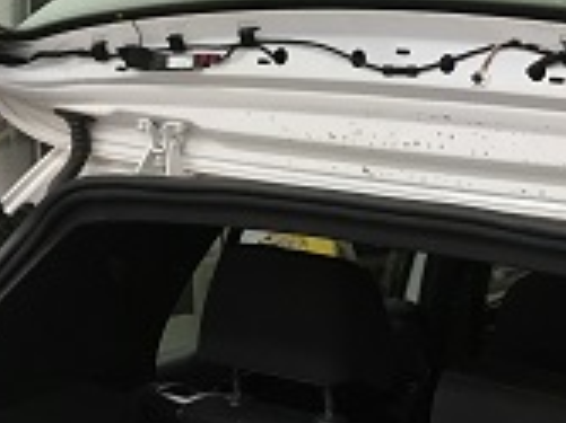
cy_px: -22
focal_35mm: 80
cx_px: 461
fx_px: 1307
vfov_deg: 17.9
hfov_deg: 24.0
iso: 40
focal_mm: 4.15
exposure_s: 1/30
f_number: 2.2
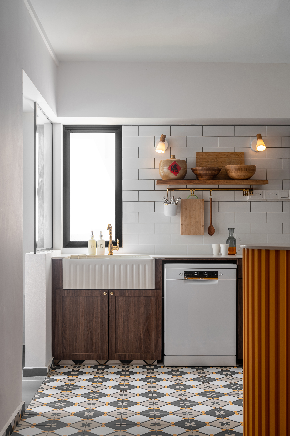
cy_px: 218
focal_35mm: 44
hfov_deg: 30.5
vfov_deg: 44.5
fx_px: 532
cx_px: 145
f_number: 8
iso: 100
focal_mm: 44
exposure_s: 1/8
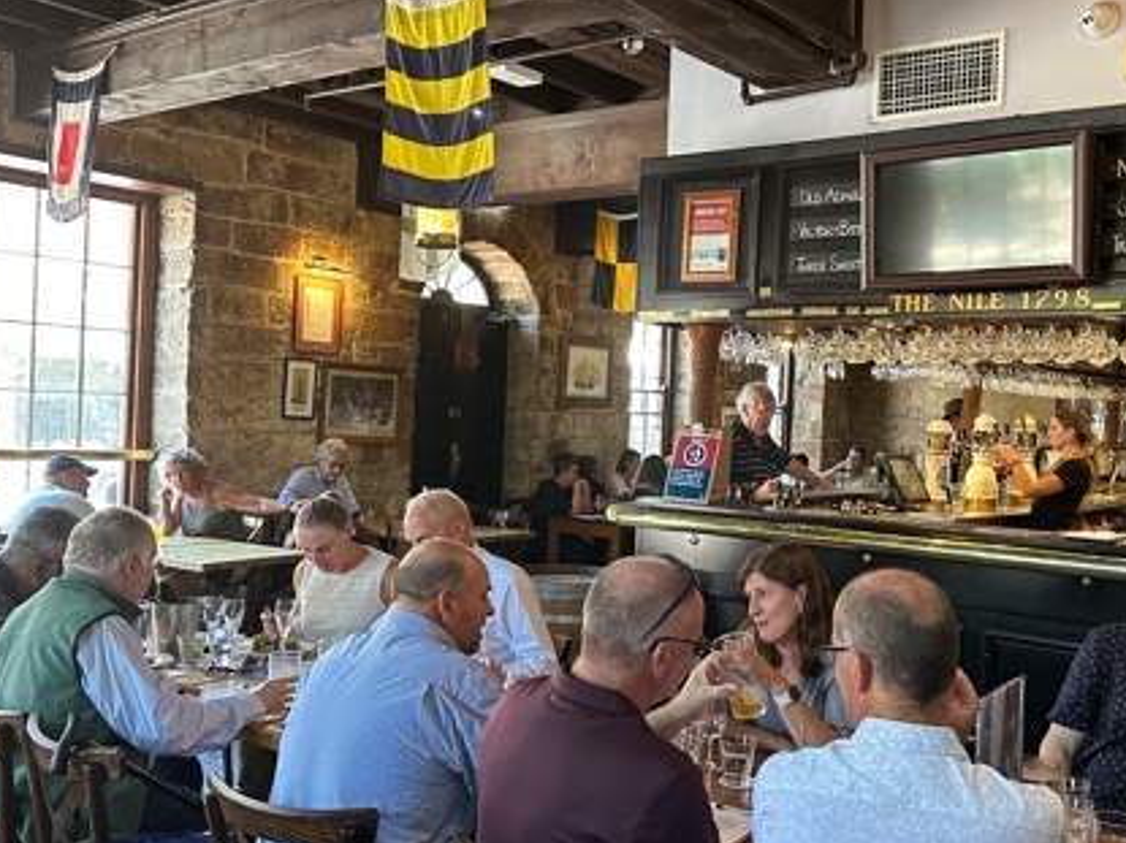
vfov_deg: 38.6
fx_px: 1203
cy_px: 417
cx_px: 659
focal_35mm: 37
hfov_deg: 49.9
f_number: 1.78
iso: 250
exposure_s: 1/50
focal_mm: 6.86
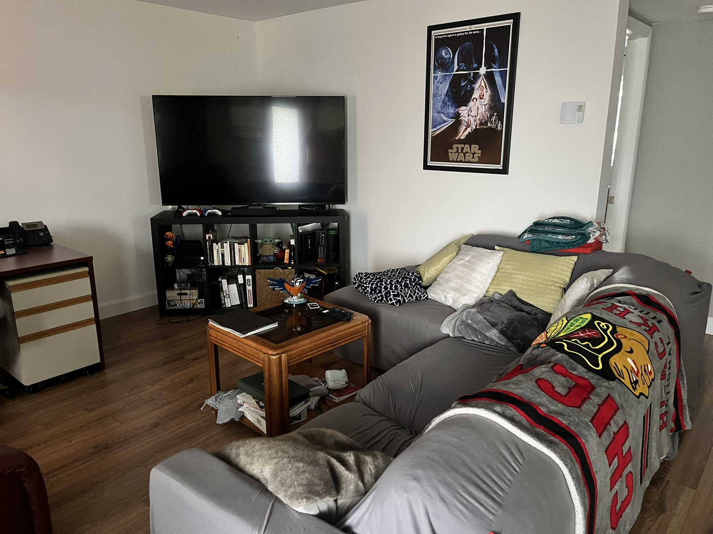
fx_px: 536
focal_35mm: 26
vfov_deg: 53.1
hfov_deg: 67.3
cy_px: 267
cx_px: 356
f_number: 1.6
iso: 640
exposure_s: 1/30
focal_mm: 5.1
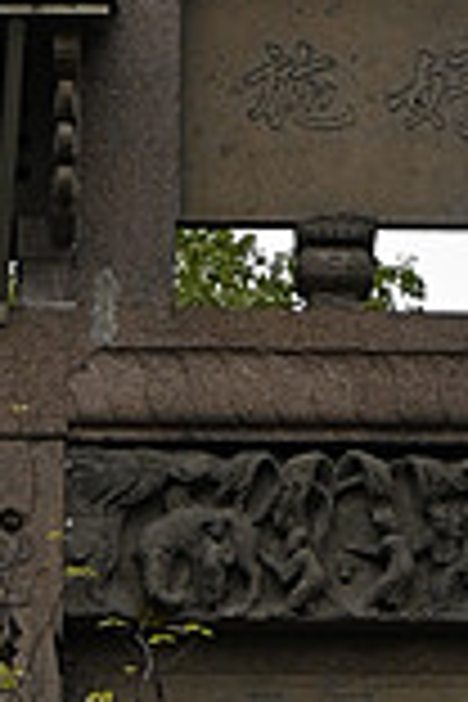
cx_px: 515
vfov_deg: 7.9
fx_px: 4944
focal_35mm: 254
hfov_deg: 5.4
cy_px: -387
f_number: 5
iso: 220
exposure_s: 1/250
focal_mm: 33
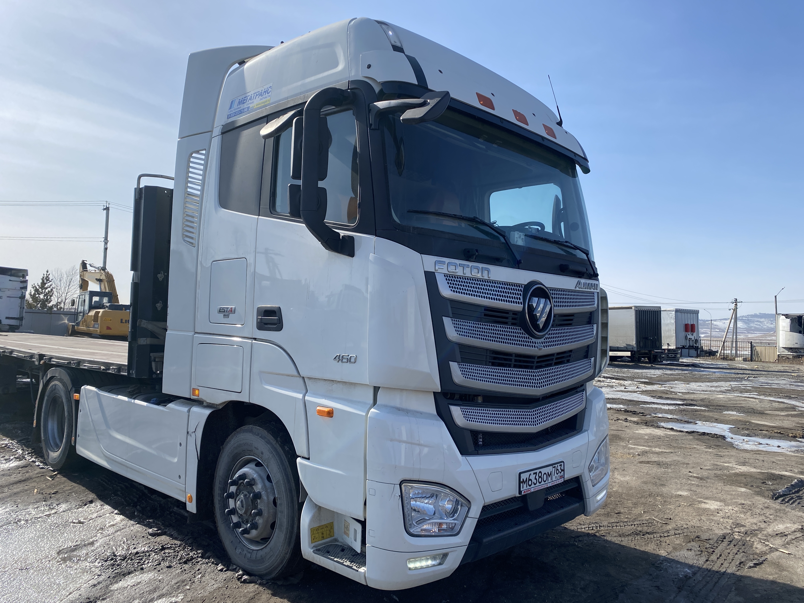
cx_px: 402
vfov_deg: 53.1
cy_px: 302
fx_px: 604
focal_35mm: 26
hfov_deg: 67.3
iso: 32
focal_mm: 4.25
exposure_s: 1/3497
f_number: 1.8
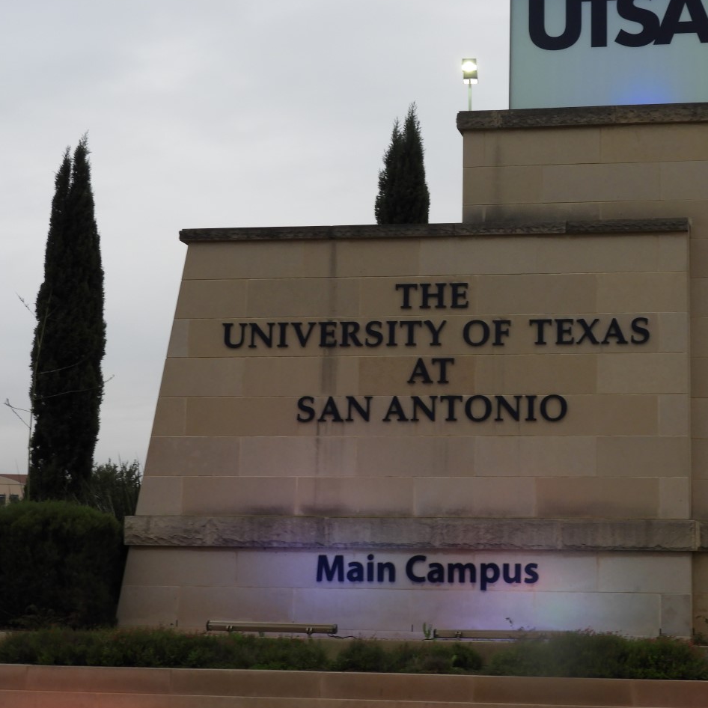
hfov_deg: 23.3
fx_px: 1712
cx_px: 461
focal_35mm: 74
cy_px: 321
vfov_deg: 23.4
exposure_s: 1/80
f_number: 4
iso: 100
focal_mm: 9.9
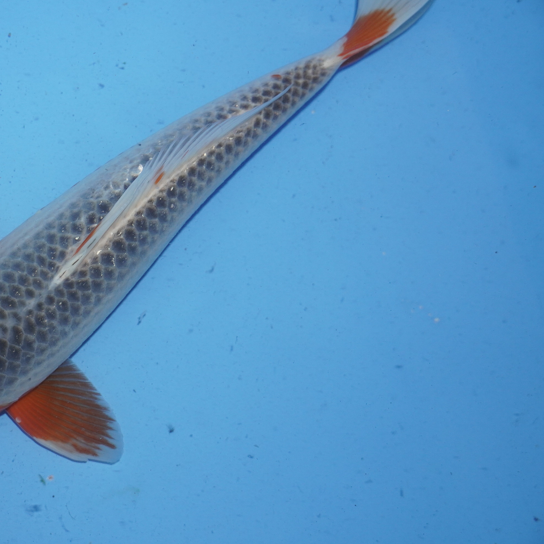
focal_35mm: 72
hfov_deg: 23.8
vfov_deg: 24.1
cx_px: 132
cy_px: 270
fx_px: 1274
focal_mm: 37
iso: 1000
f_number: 4.5
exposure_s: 1/160
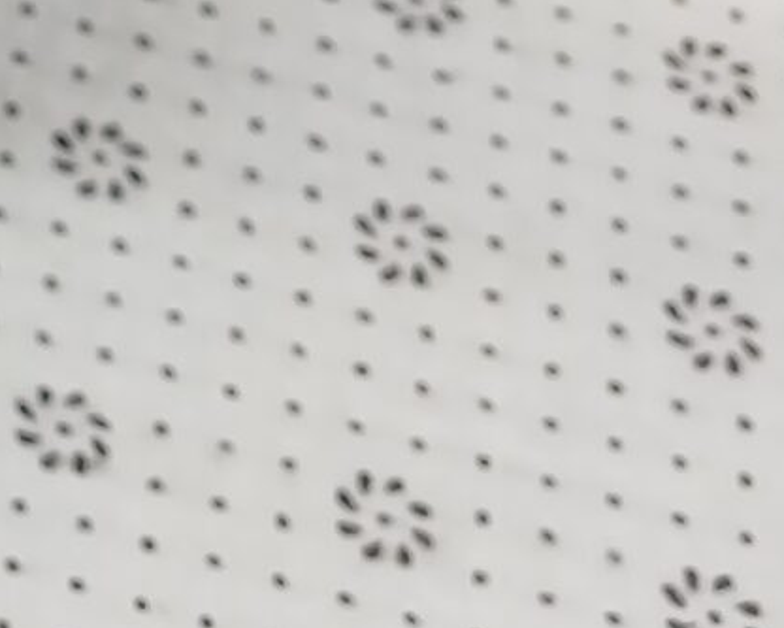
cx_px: -974
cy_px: -764
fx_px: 3760
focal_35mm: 162
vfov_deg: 8.8
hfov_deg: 10.5
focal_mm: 4
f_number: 1.8
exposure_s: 1/33.3
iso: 250
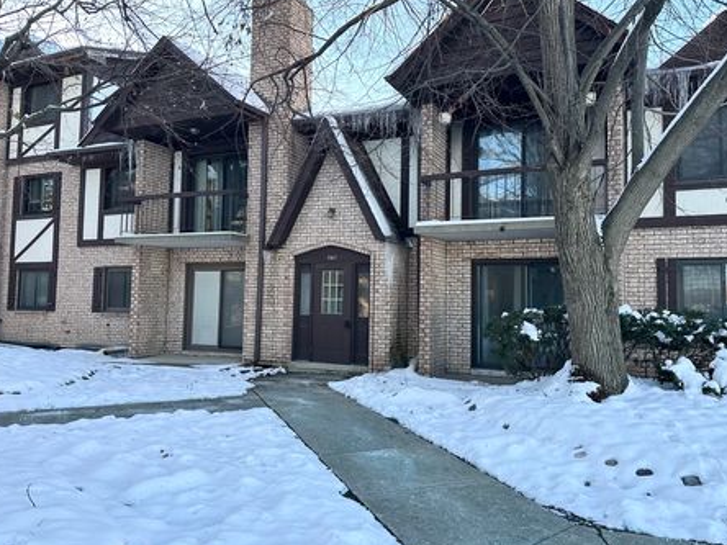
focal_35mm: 27
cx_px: 386
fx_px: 567
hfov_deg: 65.3
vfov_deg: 51.4
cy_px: 269
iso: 80
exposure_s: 1/672
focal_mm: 6.86
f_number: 1.78
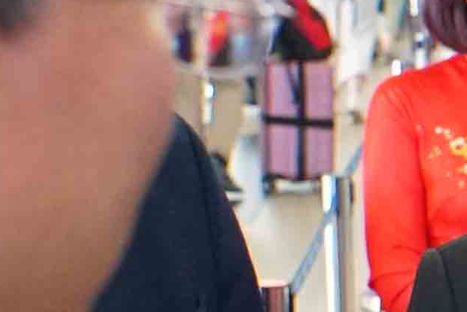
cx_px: 1426
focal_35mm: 203
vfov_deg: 6.8
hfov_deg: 8.4
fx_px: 2635
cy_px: 294
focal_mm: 30
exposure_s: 1/320
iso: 8000
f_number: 5
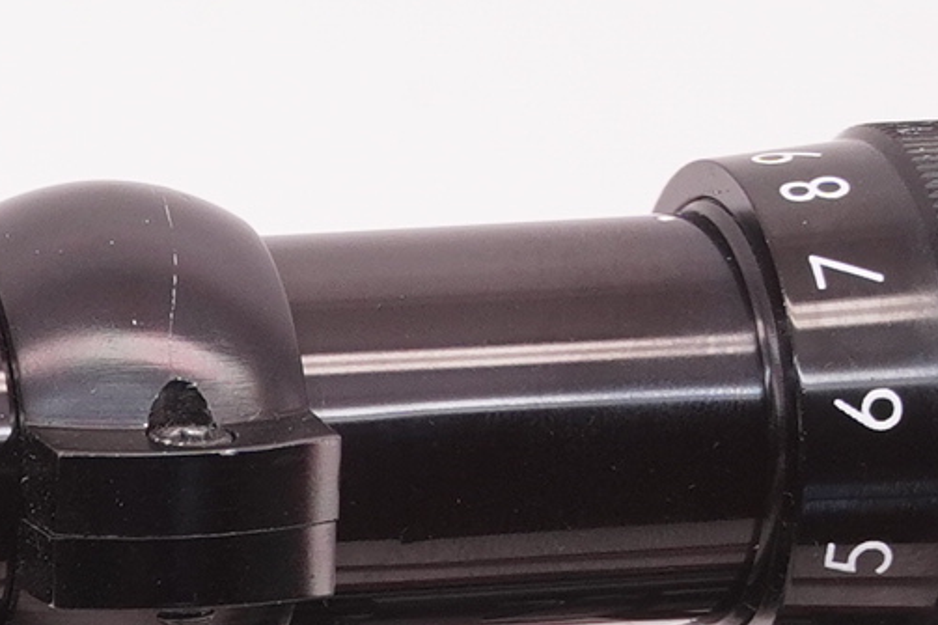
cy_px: 1280
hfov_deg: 4.3
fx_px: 12371
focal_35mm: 475
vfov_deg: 2.9
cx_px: -744
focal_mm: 53
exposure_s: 1/125
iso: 500
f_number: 6.3
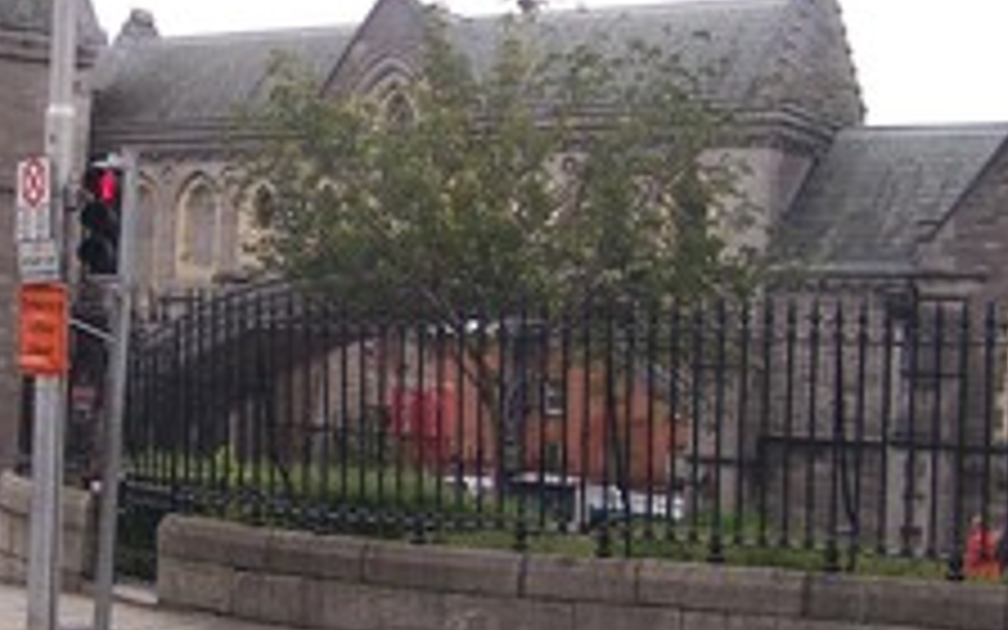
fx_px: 2225
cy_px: 338
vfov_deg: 16.1
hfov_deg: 25.0
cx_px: 162
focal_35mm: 81
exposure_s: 1/100
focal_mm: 6.3
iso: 80
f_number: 2.8
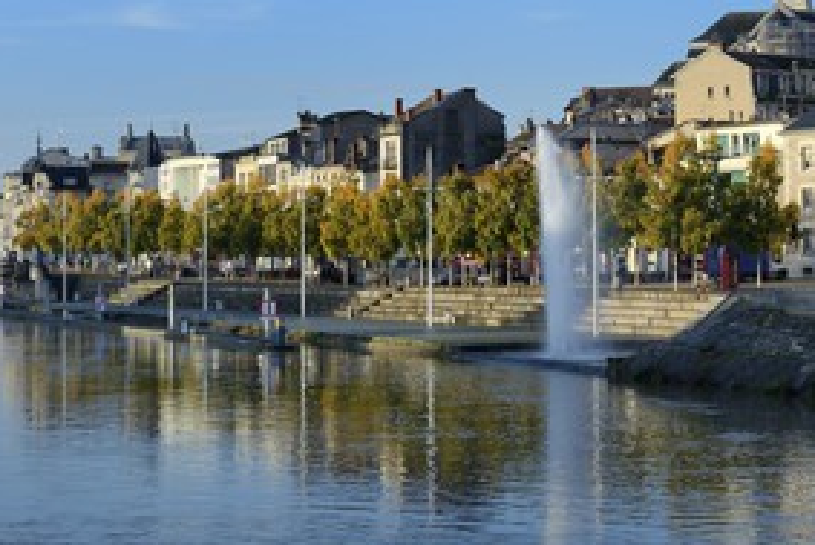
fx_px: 2084
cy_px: 164
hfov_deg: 22.0
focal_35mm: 92
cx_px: 556
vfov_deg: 14.8
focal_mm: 62
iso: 200
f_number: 8
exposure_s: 1/250
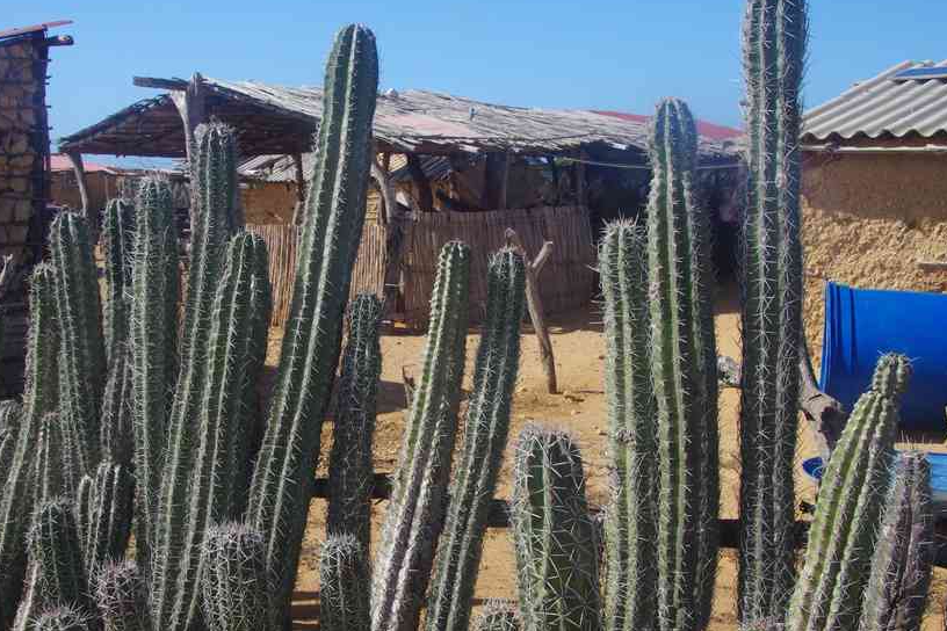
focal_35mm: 49
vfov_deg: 27.3
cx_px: 399
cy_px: 334
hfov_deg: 39.9
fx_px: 1300
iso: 200
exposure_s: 1/80
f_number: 11
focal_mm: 26.9
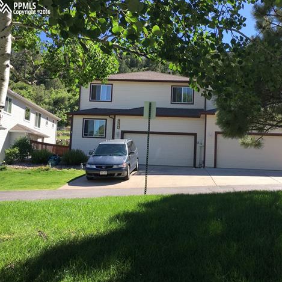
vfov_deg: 47.2
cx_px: 168
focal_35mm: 35
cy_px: 139
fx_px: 323
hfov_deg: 47.0
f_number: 2.2
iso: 25
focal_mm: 4.15
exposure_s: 1/641
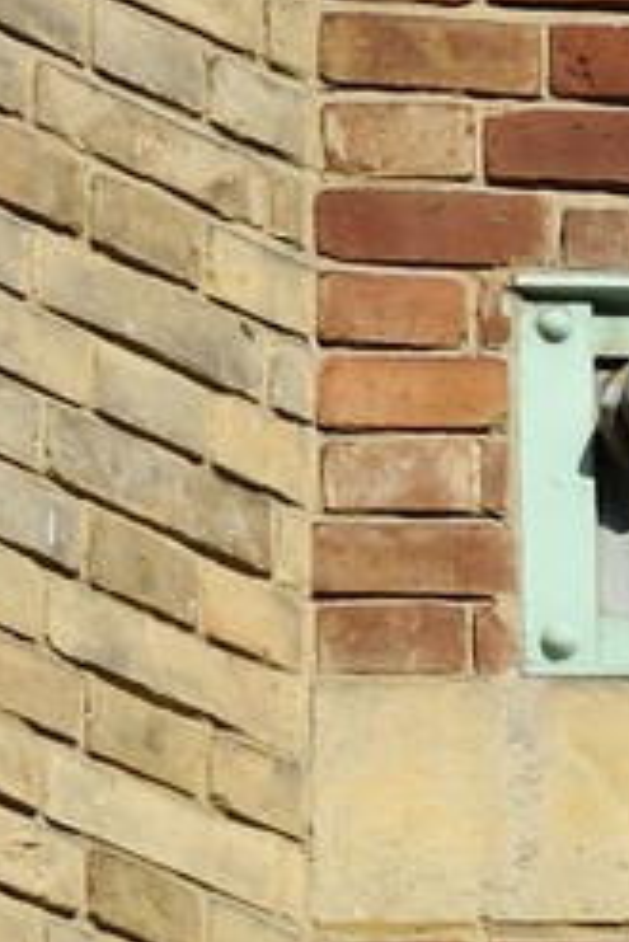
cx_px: 1929
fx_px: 27086
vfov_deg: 2.0
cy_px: 2727
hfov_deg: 1.3
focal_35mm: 1035
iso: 200
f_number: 13
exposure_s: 1/160
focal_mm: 160
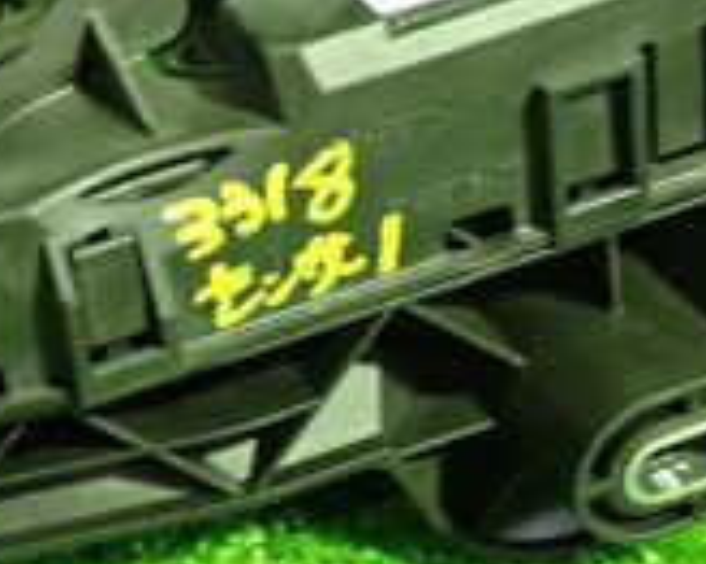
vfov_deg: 14.3
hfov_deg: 17.7
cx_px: 56
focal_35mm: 107
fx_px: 2234
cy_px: 133
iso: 640
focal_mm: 5.4
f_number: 2.3
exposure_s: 1/30
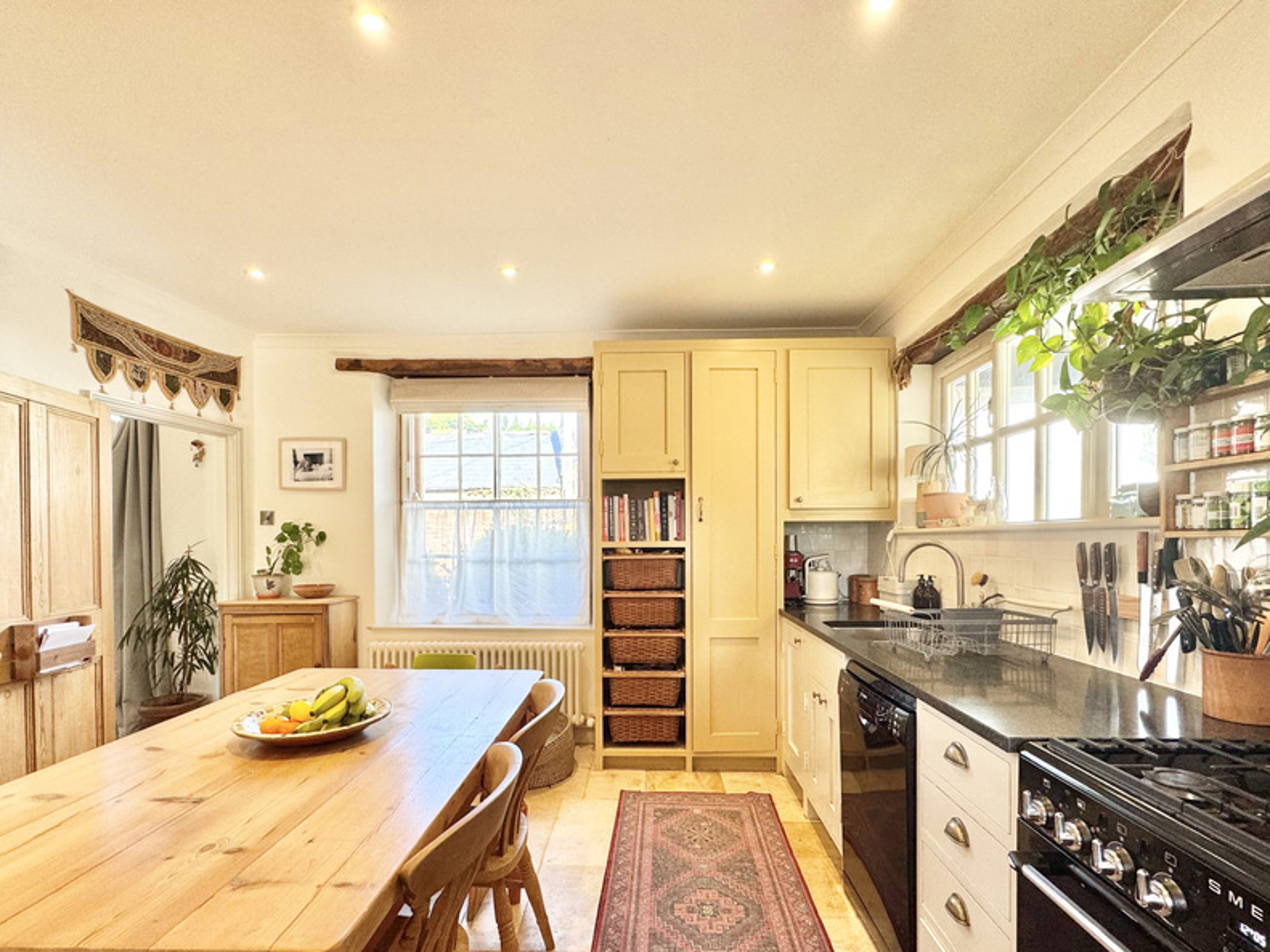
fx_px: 624
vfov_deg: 74.3
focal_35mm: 17
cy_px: 547
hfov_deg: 91.0
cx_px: 631
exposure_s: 1/100
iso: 100
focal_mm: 2.22
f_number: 2.2
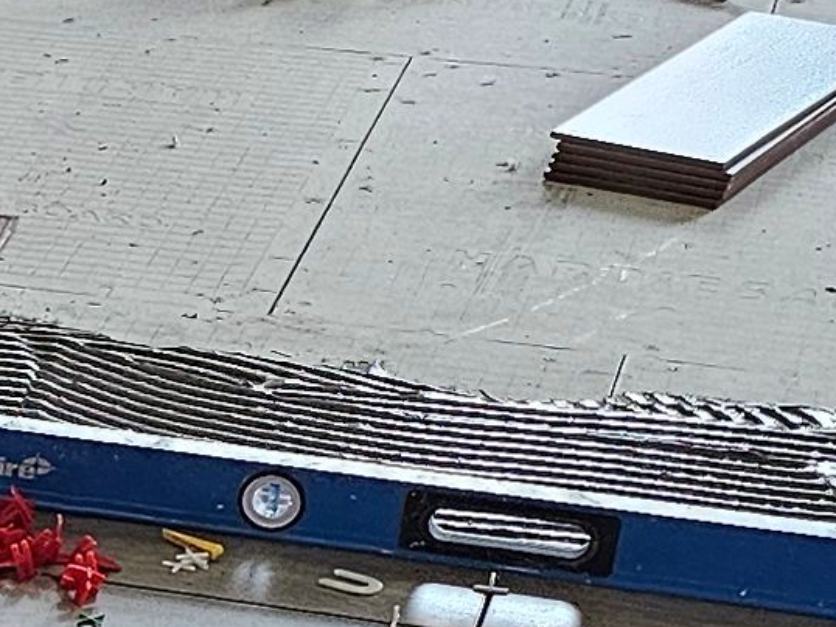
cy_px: 1015
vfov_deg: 8.4
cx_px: -1096
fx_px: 4132
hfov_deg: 10.2
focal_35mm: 171
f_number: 1.7
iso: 500
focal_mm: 6.3
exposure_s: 1/170
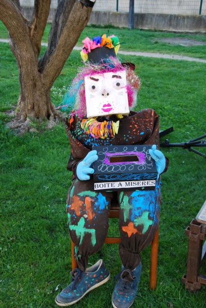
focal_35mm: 51
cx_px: 103
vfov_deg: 38.8
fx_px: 436
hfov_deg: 26.6
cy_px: 154
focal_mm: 34
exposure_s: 1/125
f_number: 5.6
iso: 400
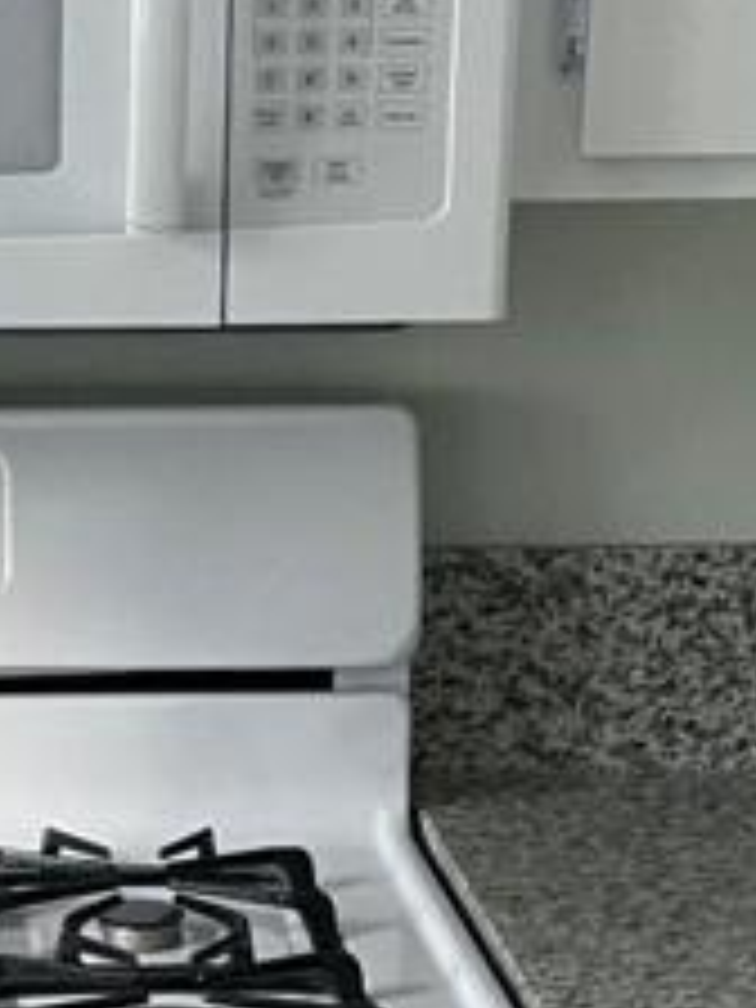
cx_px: -126
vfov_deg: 16.4
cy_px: 882
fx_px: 3465
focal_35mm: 119
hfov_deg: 12.2
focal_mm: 4.2
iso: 125
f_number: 1.6
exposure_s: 1/70
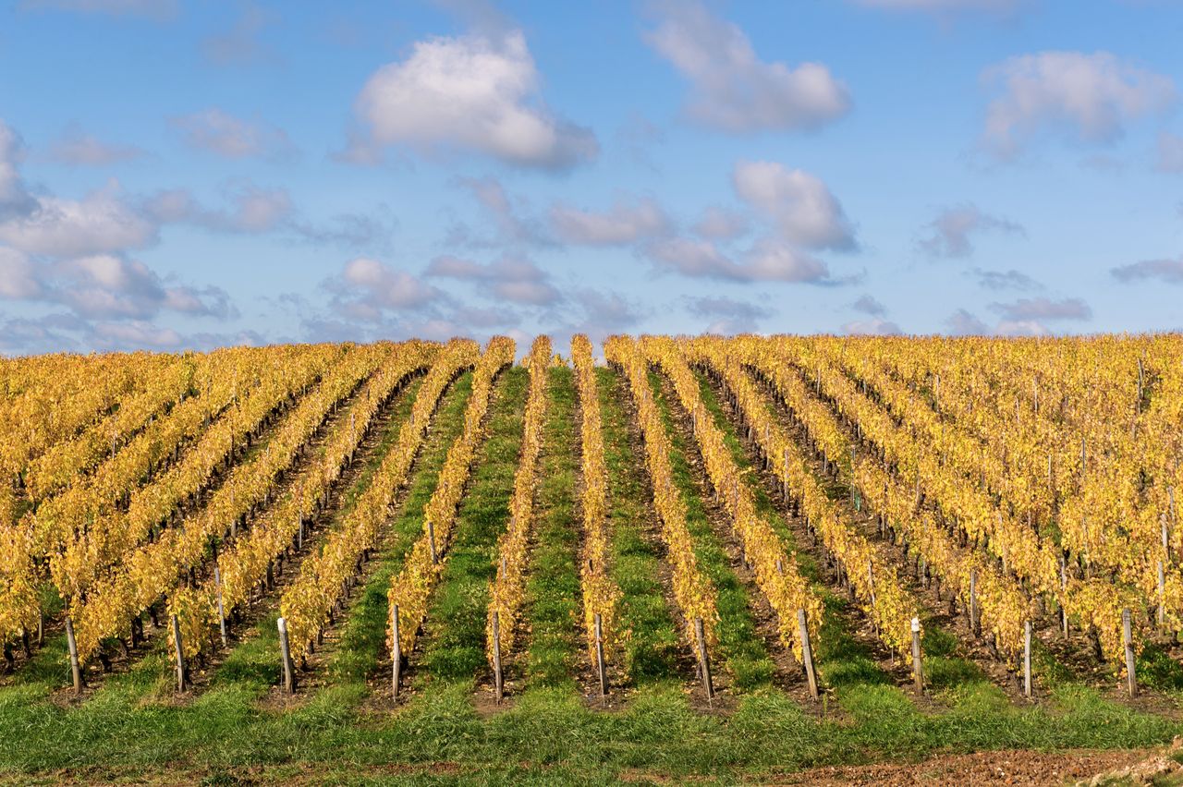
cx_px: 592
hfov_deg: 28.9
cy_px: 394
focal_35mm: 70
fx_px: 2299
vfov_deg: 19.4
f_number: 11
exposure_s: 1/250
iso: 140
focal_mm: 70
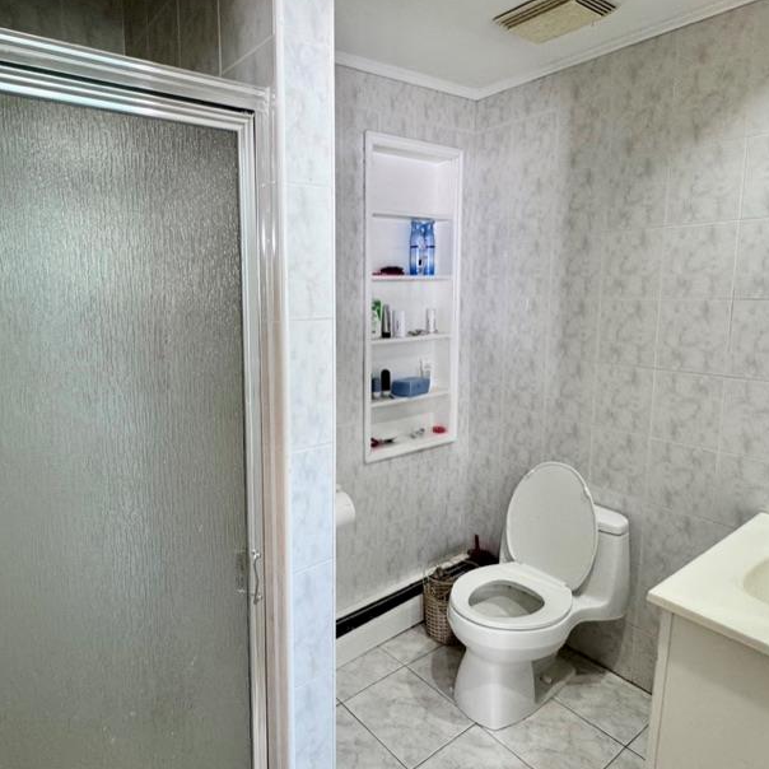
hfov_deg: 70.6
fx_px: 528
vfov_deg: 72.0
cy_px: 352
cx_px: 275
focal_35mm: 21
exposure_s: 1/60
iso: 200
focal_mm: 2.22
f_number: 2.2
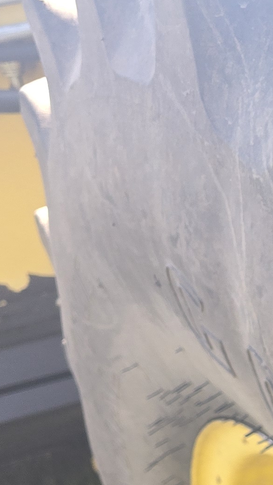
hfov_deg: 9.7
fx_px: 1236
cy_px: 574
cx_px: 812
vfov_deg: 20.8
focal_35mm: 96
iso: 50
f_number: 1.7
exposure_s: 1/180
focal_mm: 6.3
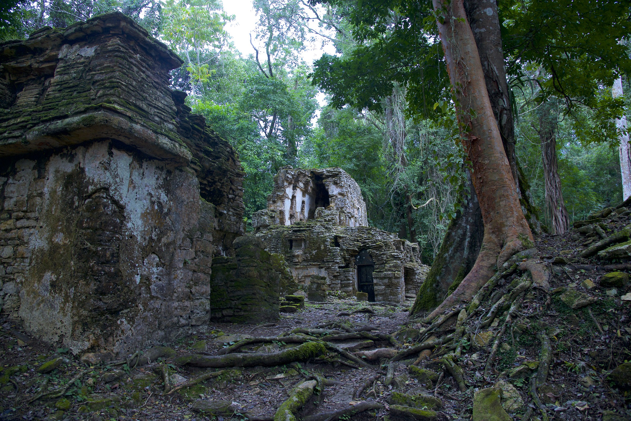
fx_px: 421
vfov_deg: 53.2
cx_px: 316
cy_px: 210
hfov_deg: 73.7
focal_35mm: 24
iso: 400
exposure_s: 1/80
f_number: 5.6
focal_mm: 24
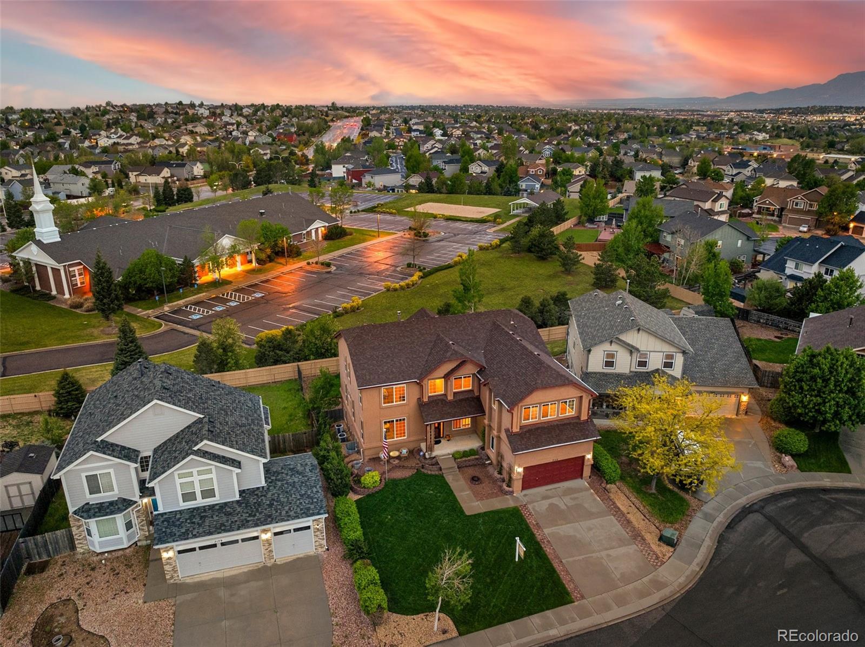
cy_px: 324
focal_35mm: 24
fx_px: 599
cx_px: 432
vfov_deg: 56.7
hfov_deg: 71.6
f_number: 2.8
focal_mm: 12.29
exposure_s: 1/15
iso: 420
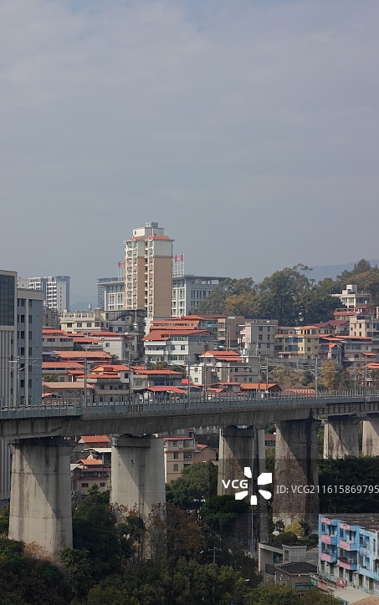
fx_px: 1354
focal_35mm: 82
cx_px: 144
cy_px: 329
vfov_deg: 25.2
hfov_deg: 15.9
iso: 50
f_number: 2.6
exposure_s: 1/638
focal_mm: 13.3
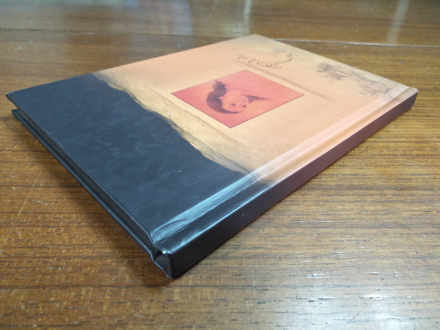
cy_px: 165
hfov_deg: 81.7
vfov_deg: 66.0
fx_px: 254
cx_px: 220
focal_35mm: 20
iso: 585
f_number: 2.2
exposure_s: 1/33
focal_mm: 3.46
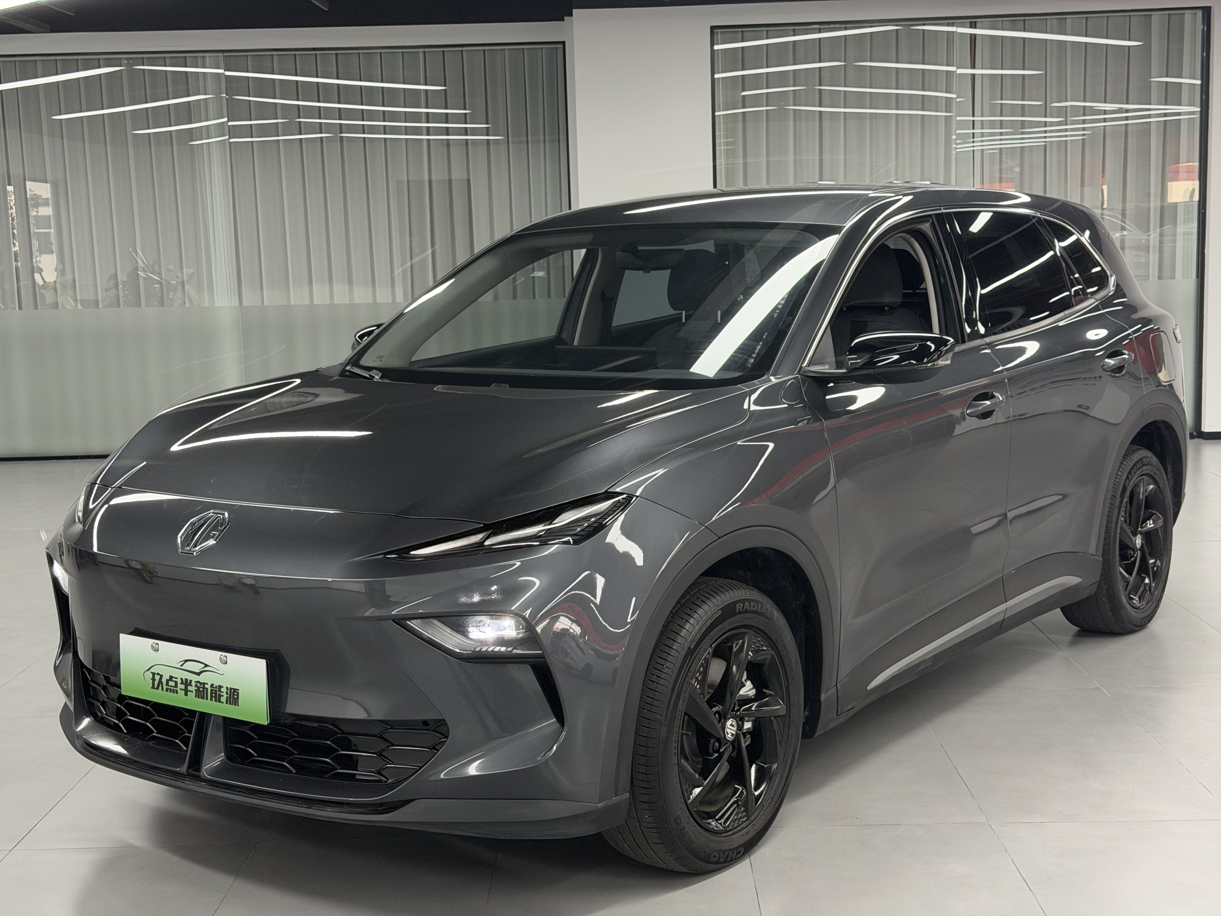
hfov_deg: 39.7
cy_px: 458
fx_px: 1693
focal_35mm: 48
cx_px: 610
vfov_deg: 30.3
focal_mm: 6.76
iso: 320
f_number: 1.78
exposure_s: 1/246
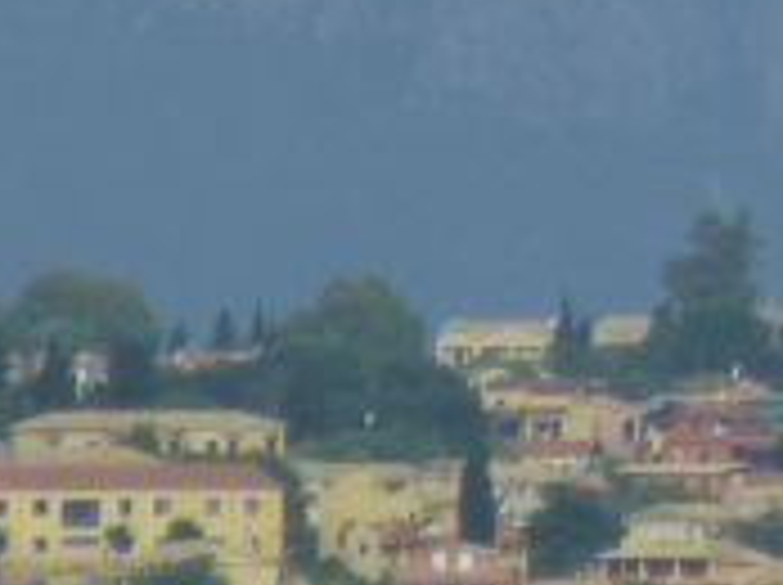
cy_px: -441
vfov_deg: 1.0
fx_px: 33047
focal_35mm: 1463
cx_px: 1656
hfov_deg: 1.4
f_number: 5.9
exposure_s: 1/250
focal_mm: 51.5
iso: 100
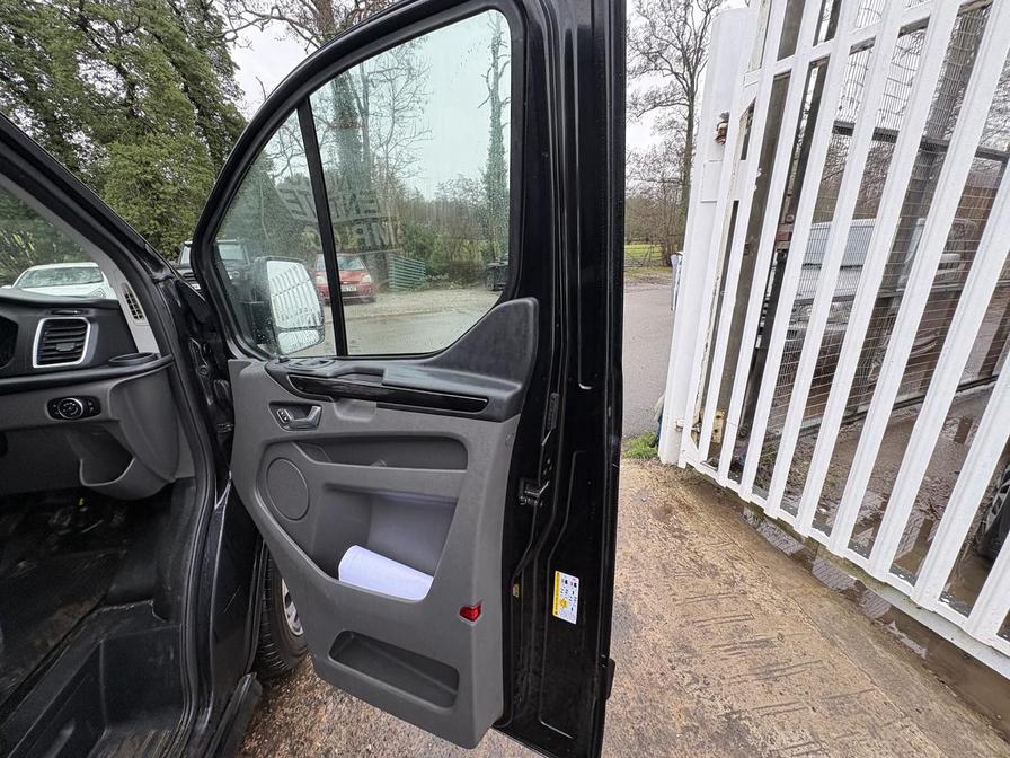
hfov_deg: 102.1
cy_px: 379
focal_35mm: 14
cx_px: 505
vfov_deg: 85.7
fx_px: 408
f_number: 2.2
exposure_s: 1/99
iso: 125
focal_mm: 2.22
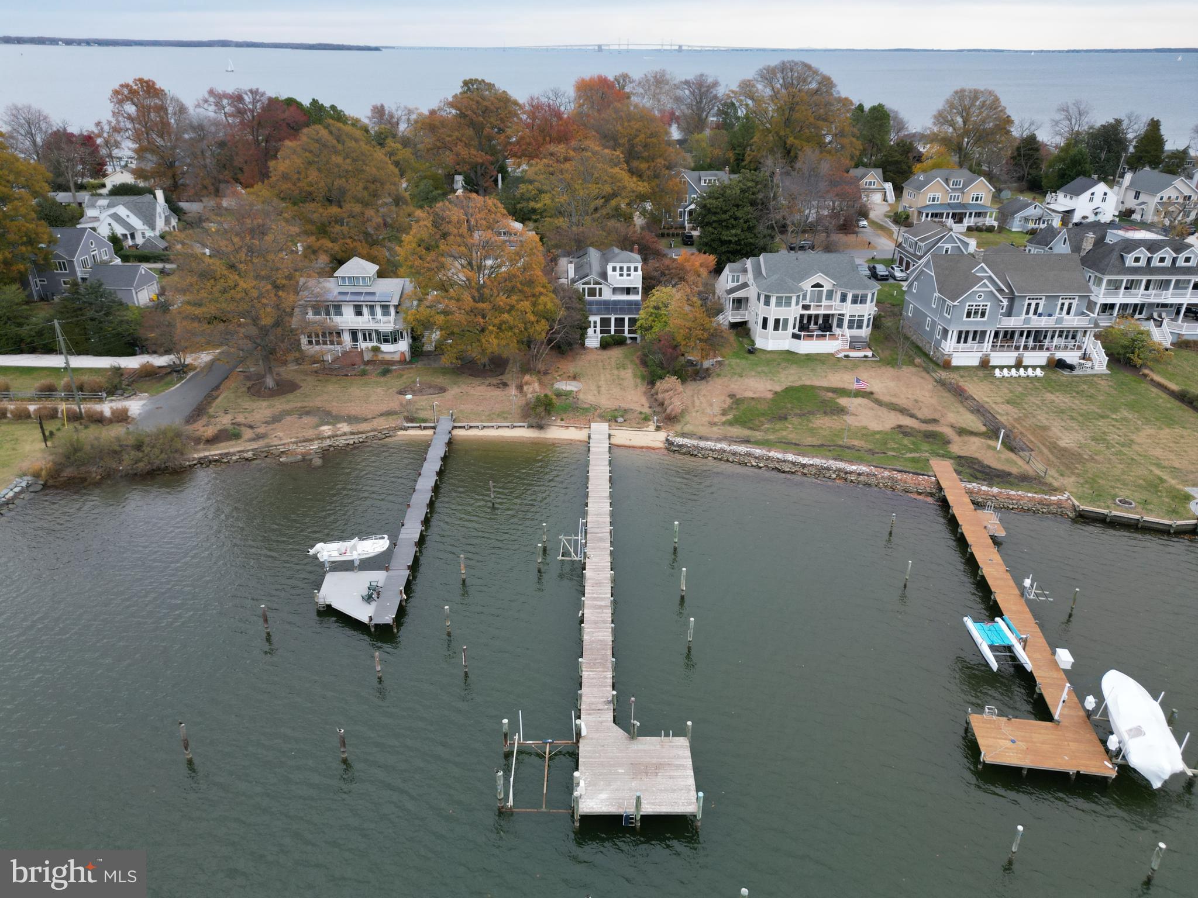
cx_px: 599
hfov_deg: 71.6
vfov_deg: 56.8
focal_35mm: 24
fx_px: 831
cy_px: 449
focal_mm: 6.72
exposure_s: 1/500
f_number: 1.7
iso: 160
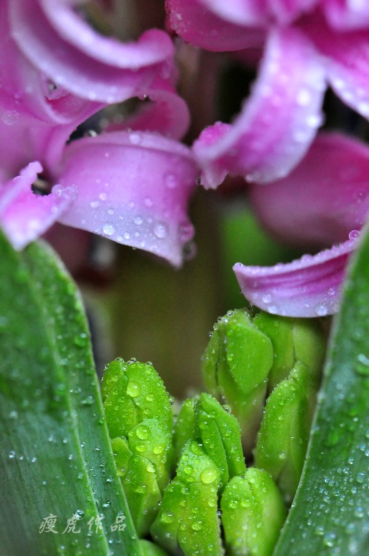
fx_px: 2429
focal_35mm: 158
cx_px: 184
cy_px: 278
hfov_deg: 8.7
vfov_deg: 13.1
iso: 2000
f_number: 7.1
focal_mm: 105
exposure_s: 1/80
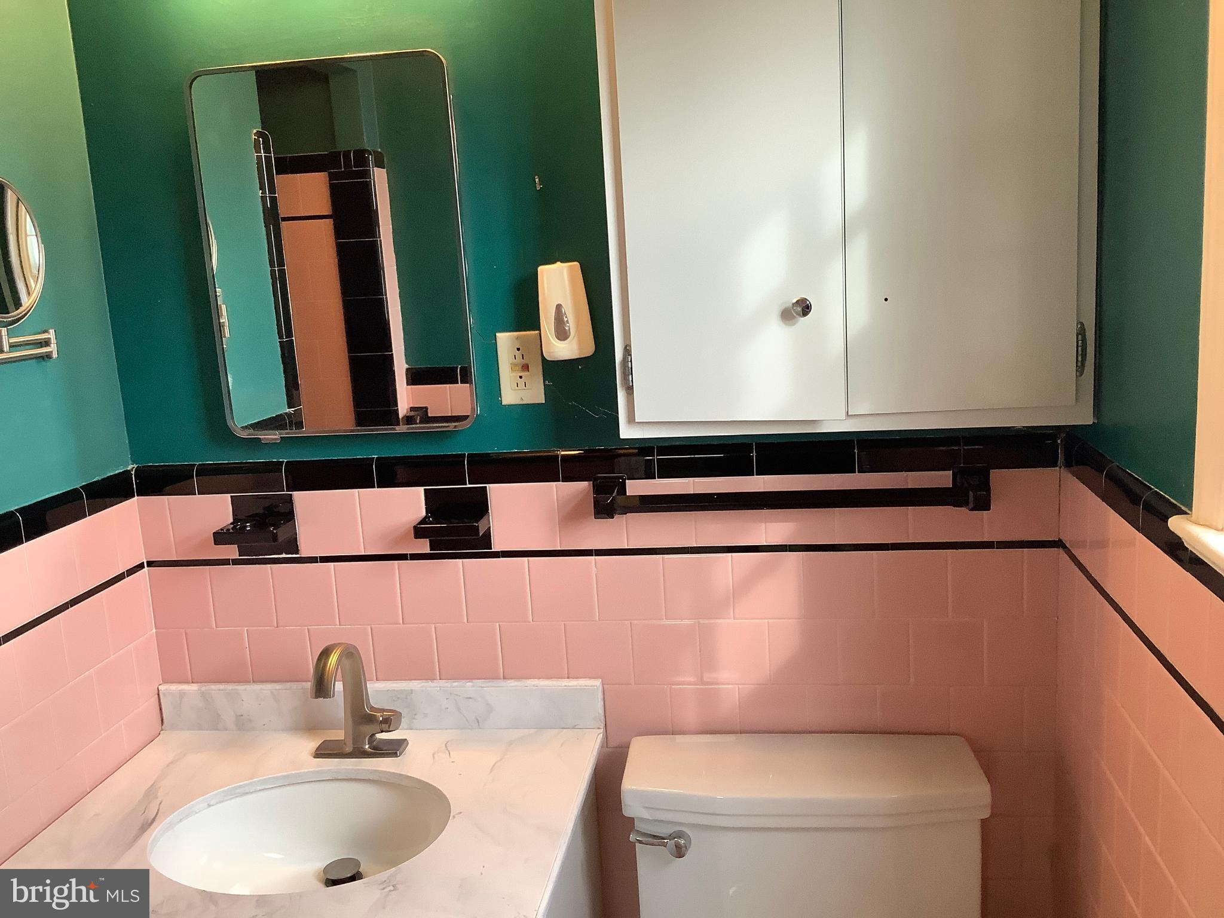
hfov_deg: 58.4
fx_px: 1096
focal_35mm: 31
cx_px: 612
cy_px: 459
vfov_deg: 45.4
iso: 125
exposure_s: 1/60
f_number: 2.4
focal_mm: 3.3
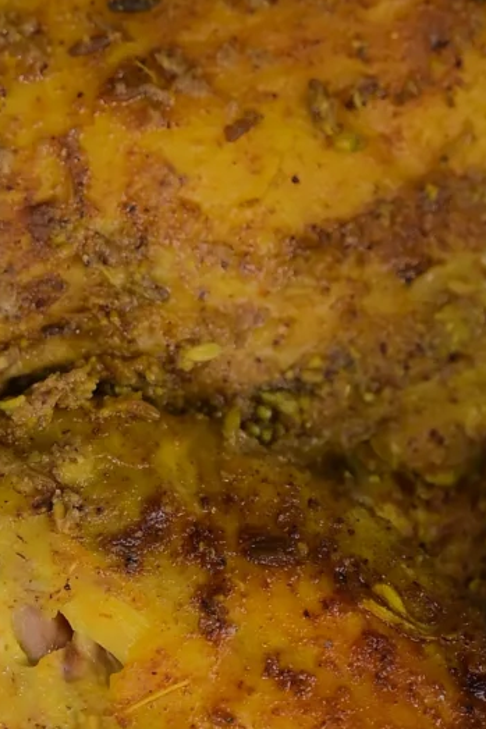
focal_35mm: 342
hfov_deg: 4.0
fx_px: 6930
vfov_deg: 6.0
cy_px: 506
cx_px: 86
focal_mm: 70
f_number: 4
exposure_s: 1/250
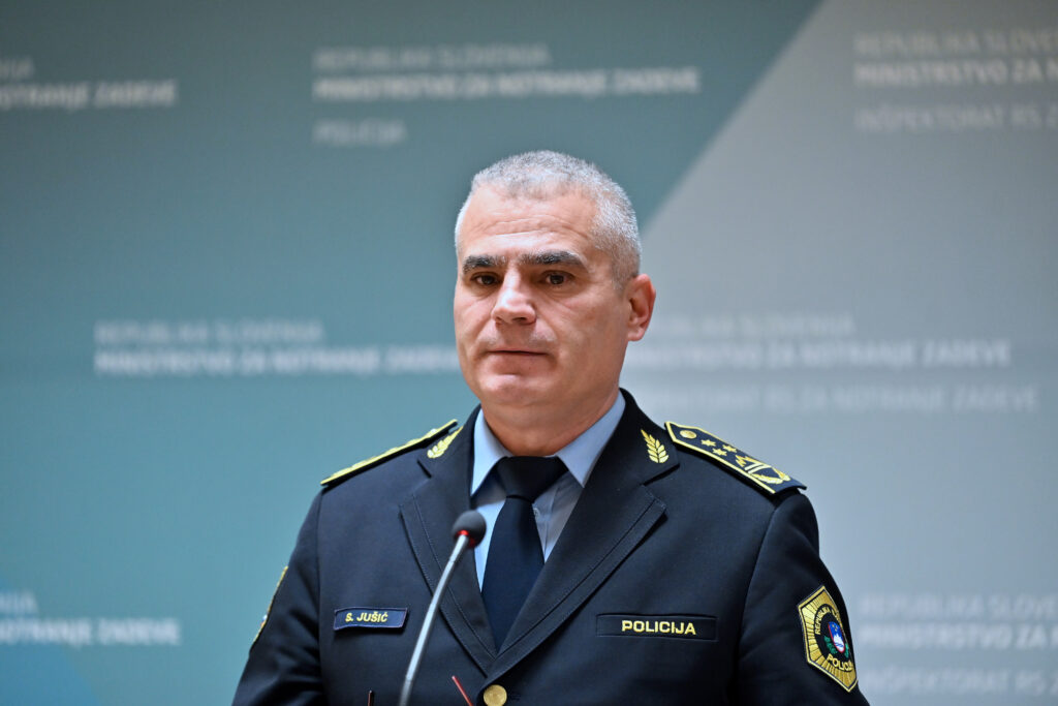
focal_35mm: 200
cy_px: 353
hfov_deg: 10.3
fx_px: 5878
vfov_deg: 6.9
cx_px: 529
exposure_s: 1/400
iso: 1600
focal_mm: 200
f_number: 2.8
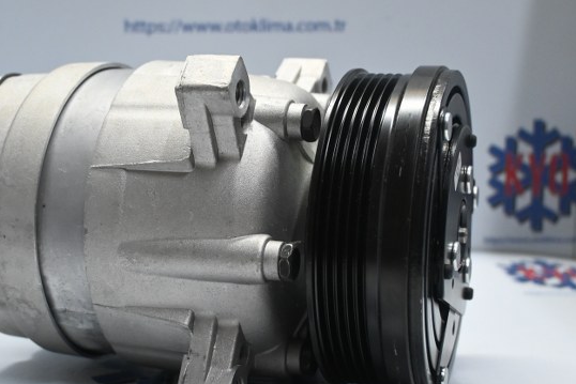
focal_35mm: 56
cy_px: 199
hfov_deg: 35.6
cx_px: 221
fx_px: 892
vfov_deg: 24.3
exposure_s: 1/125
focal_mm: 25
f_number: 4.2
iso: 1400
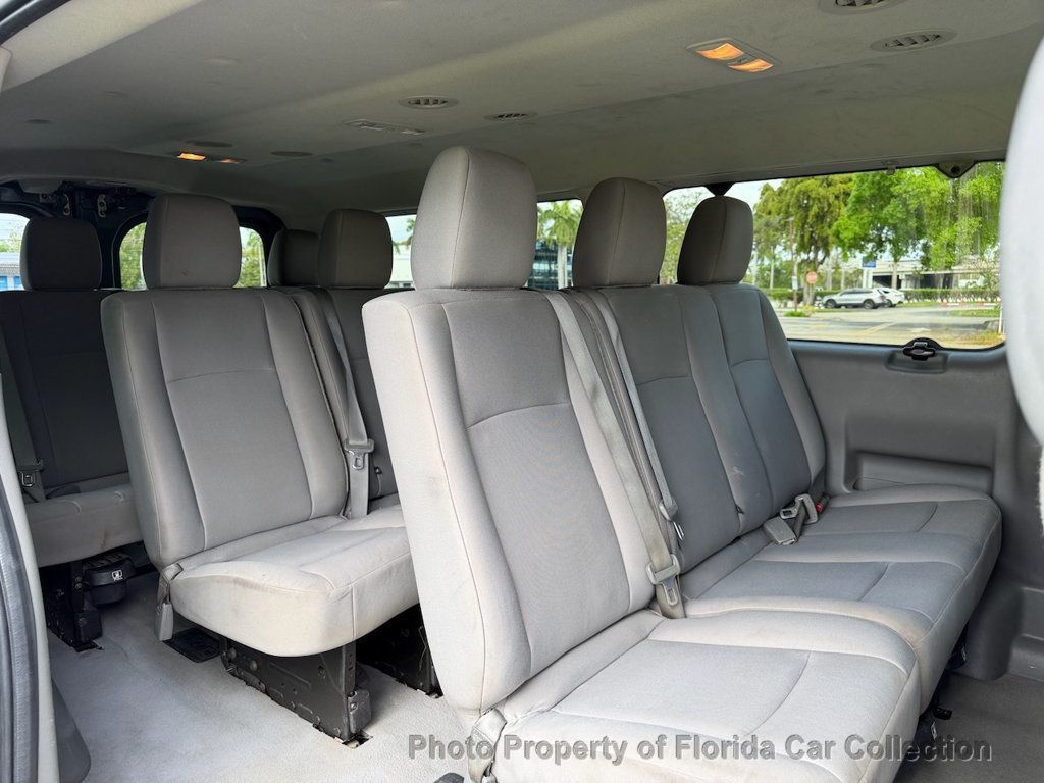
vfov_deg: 56.8
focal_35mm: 24
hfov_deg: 71.6
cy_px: 392
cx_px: 522
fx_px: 724
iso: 64
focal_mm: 6.76
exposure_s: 1/174
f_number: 1.78
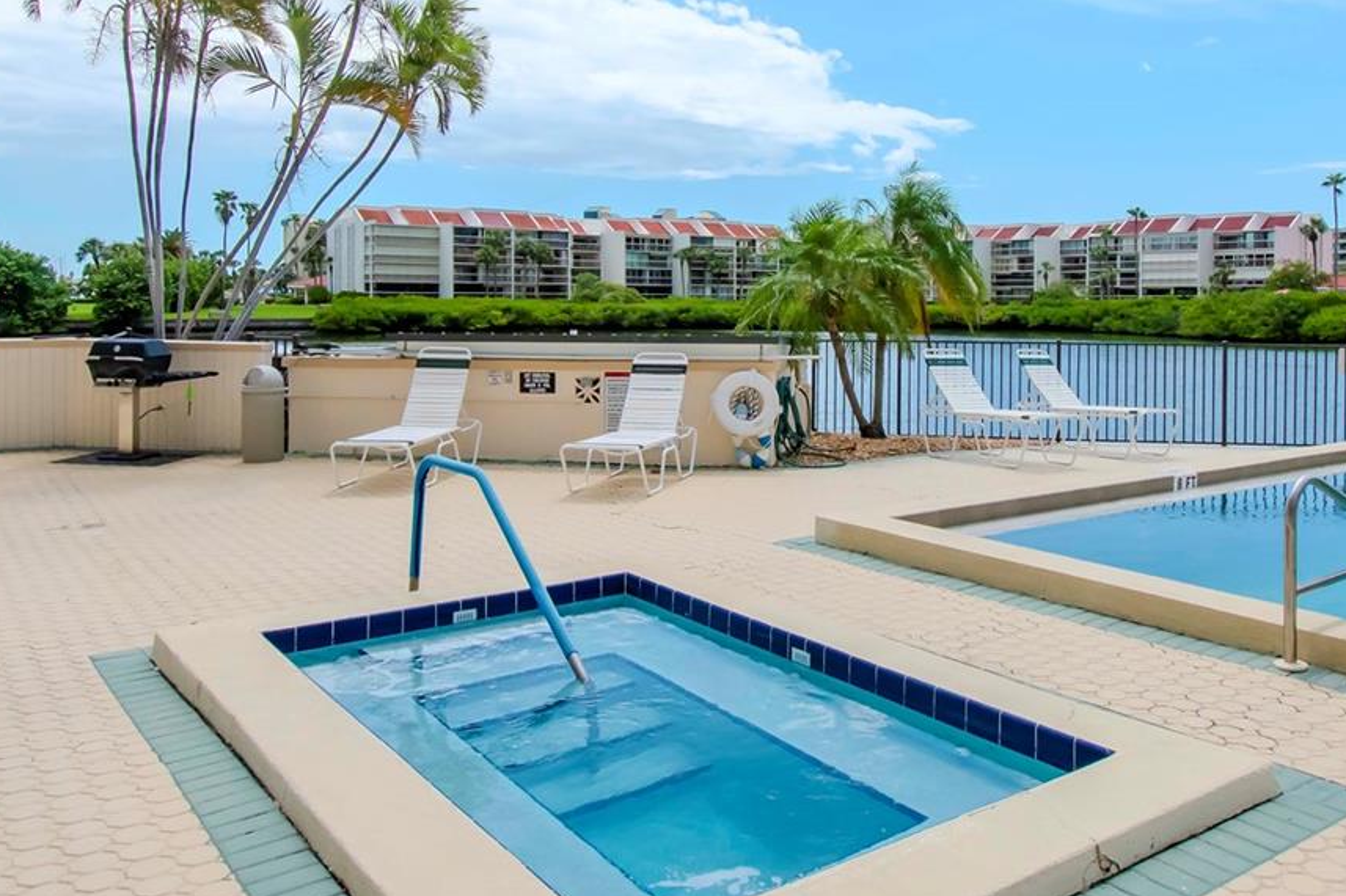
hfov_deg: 65.2
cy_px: 308
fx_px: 1047
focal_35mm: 28
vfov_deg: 45.8
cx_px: 760
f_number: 10
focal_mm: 10
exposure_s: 1/1600
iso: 800
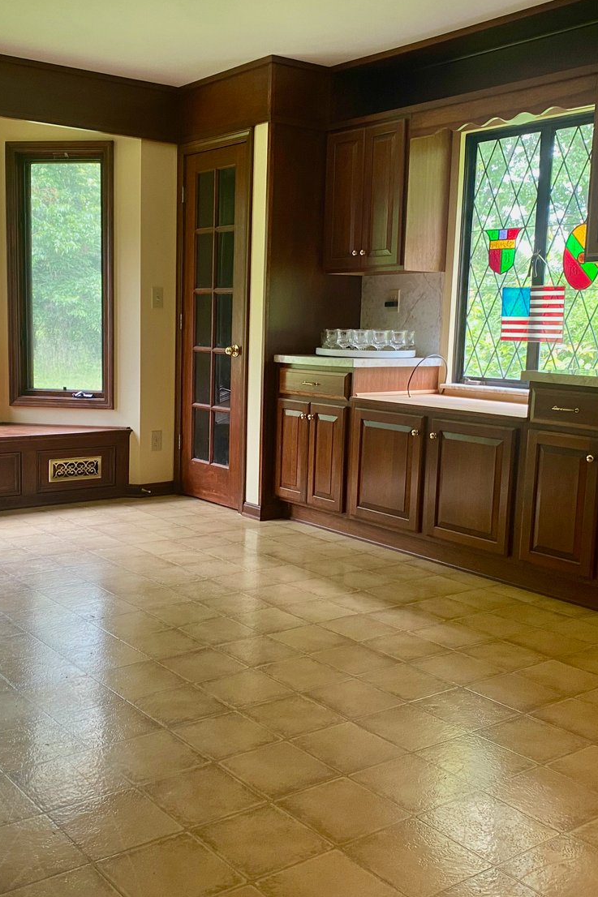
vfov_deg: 51.9
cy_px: 451
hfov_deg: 35.7
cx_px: 219
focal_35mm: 37
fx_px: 922
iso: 80
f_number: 1.8
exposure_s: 1/60
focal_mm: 4.25
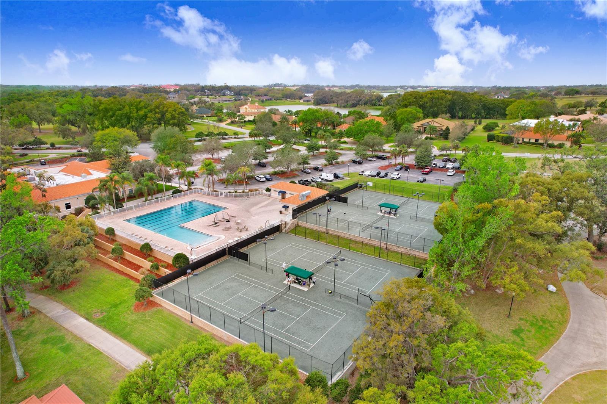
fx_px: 371
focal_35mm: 22
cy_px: 202
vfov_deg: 57.2
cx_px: 304
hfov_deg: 78.6
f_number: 2.8
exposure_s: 1/640
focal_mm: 8.38
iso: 200
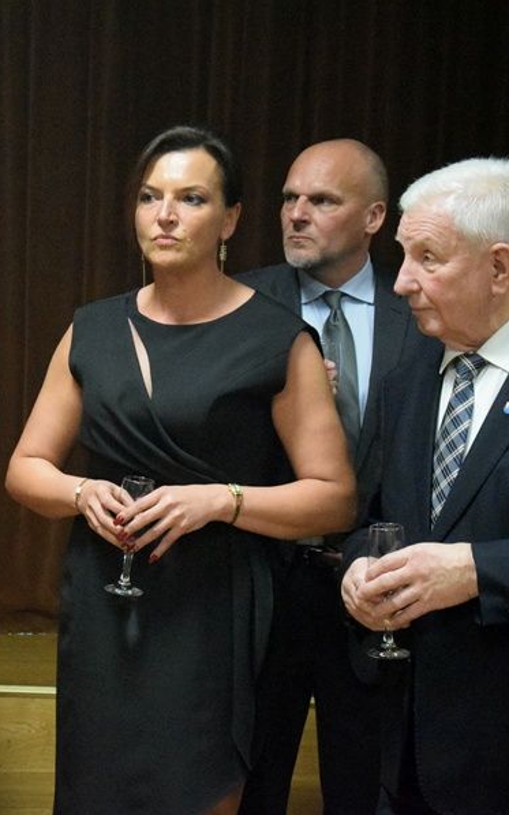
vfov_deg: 20.1
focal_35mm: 104
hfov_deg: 12.5
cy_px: 408
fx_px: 2304
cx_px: 33
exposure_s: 1/100
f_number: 4.8
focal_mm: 45
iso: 10000
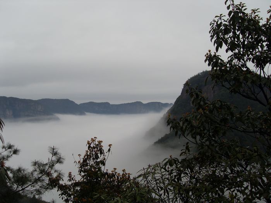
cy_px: 102
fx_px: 290
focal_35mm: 37
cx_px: 136
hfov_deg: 50.1
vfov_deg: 38.7
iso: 80
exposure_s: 1/125
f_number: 7
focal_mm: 6.3
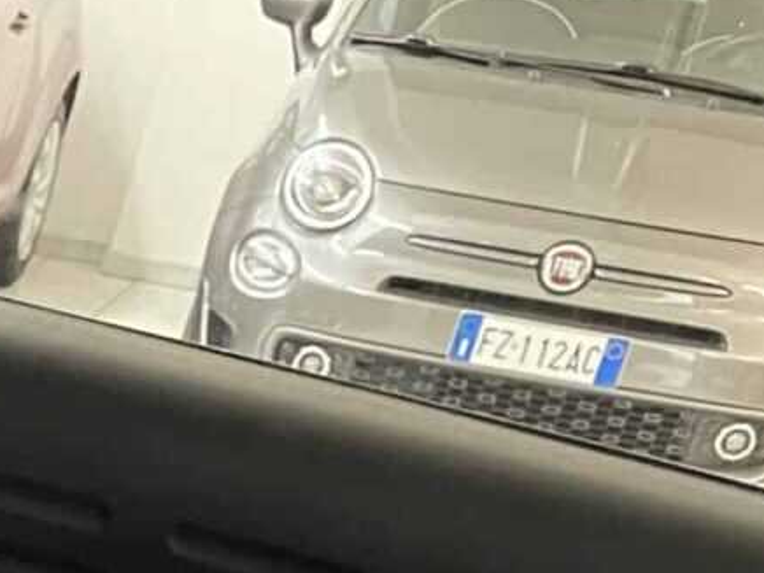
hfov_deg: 13.1
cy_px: 1305
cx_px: -948
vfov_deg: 10.6
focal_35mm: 122
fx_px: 2693
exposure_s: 1/25
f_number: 1.6
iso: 800
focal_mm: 4.2
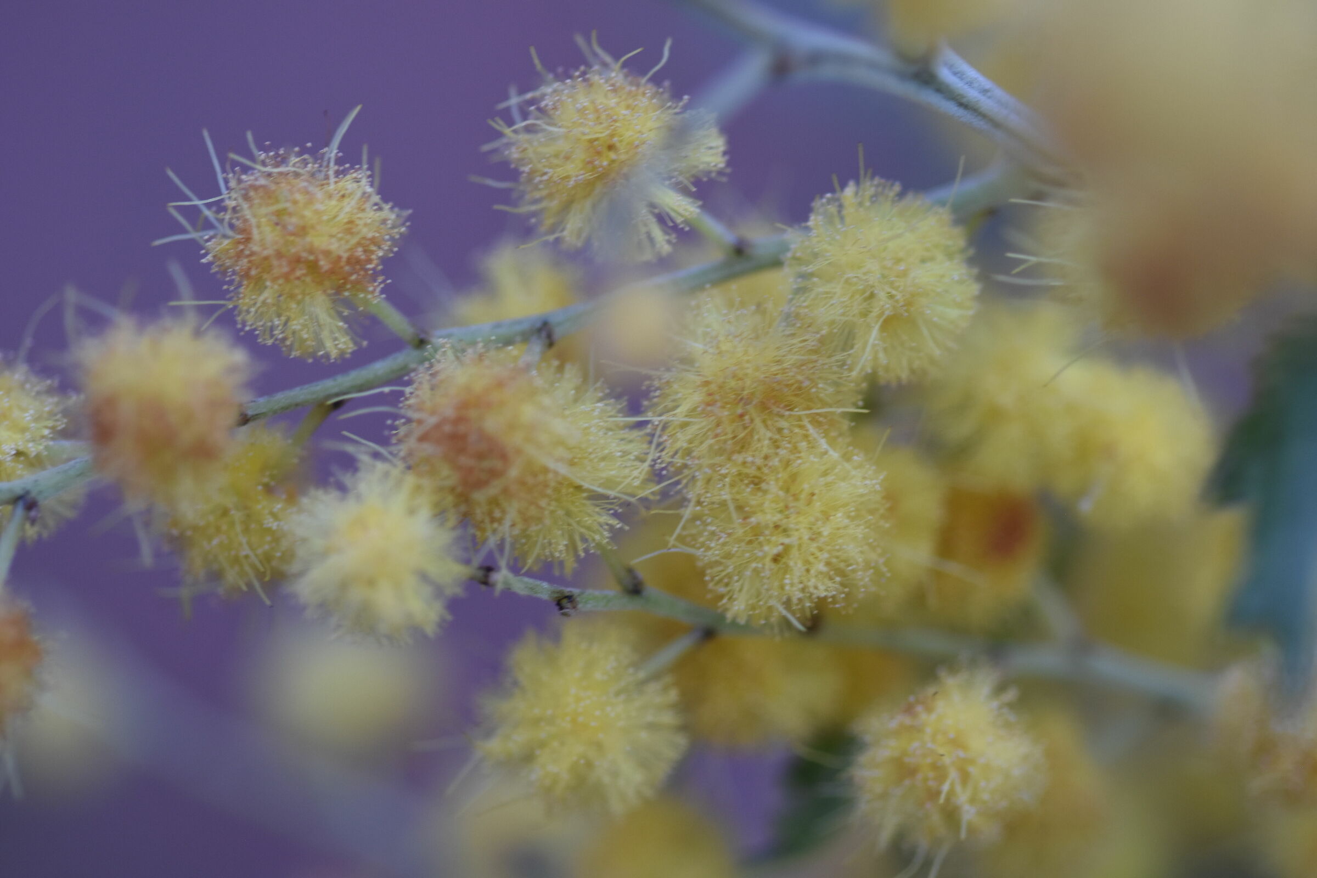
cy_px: 439
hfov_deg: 13.0
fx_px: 5761
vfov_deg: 8.7
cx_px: 658
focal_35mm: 158
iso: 400
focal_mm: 105
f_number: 2.8
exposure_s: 1/60
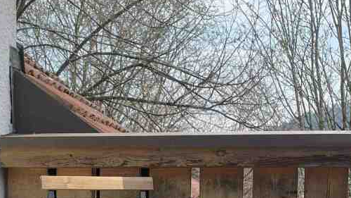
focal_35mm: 85
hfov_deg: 24.5
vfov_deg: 13.8
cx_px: 56
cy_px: 243
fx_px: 791
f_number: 1.6
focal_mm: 4.2
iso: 32
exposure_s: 1/2398
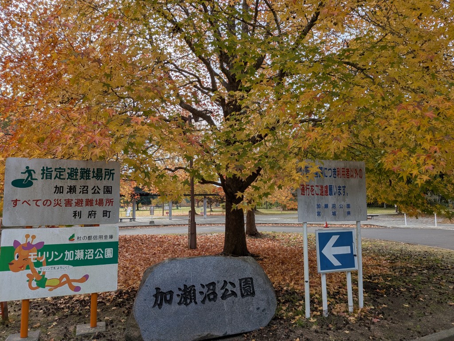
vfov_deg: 56.8
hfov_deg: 71.6
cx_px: 227
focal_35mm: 24
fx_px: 315
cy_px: 170
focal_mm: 4.53
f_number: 1.7
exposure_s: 1/7812
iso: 24
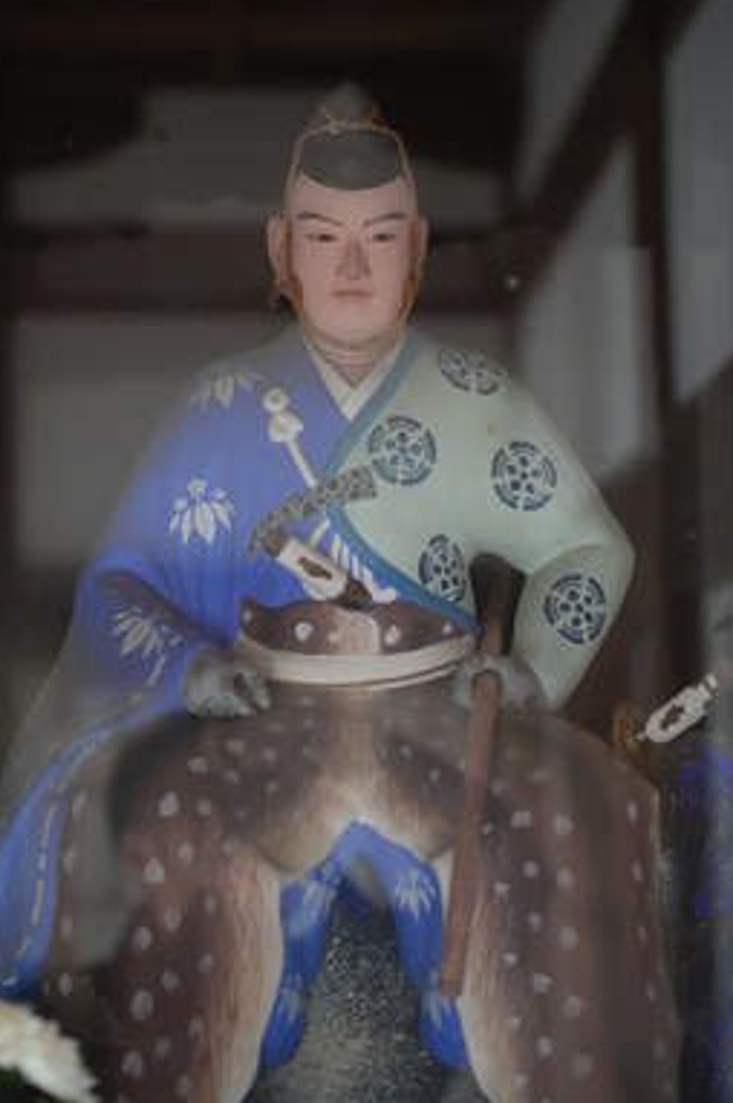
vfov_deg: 18.6
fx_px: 3365
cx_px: 364
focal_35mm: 110
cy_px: 534
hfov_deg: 12.4
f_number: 4
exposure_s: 1/160
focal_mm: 105
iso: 12800
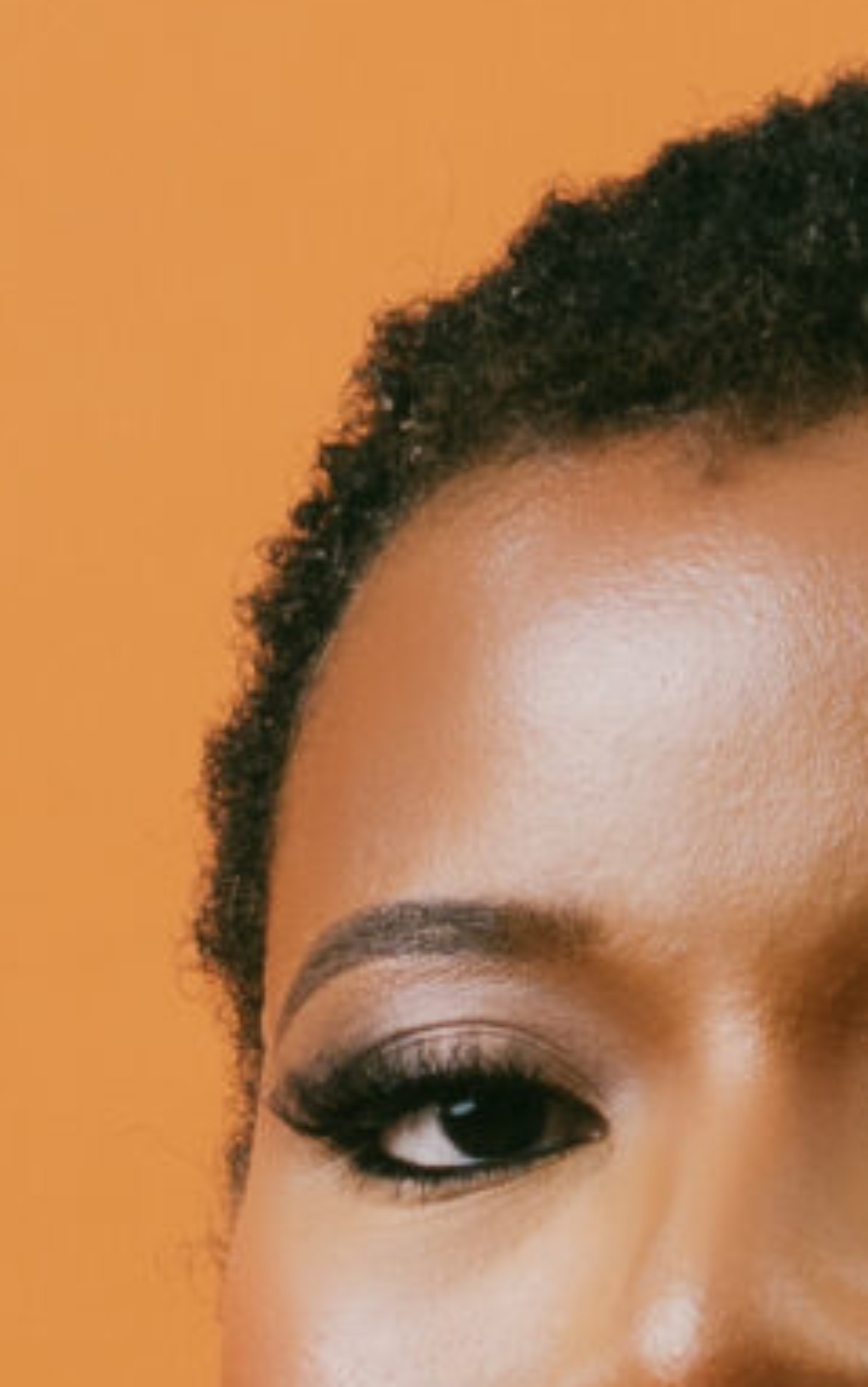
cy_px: 3199
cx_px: 881
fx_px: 19364
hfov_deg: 2.6
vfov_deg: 4.0
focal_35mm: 512
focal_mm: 50
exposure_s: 1/125
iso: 160
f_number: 2.8
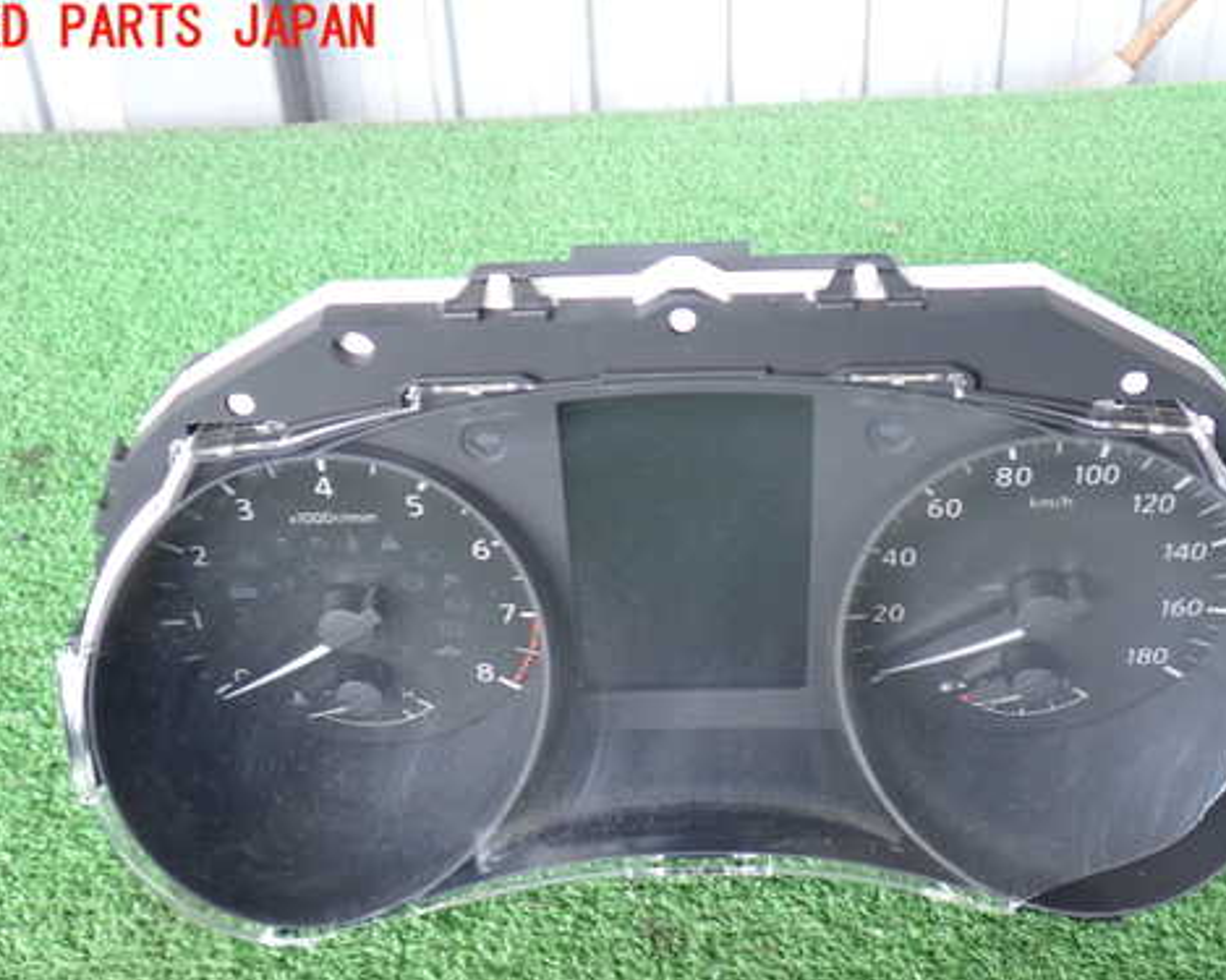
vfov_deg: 33.3
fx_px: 1632
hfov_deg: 41.1
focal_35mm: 45
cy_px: 585
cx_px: 685
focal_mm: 6.37
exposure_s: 1/50
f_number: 2.5
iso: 200
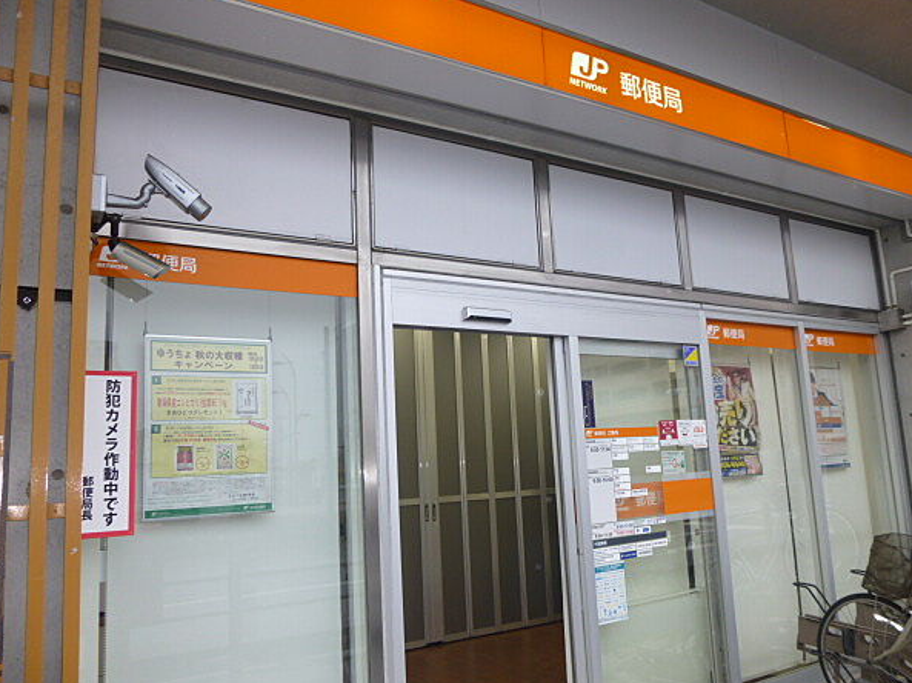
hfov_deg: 65.3
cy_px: 346
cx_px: 472
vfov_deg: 51.3
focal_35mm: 27
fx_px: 711
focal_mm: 4.5
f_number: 3.1
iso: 100
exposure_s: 1/60
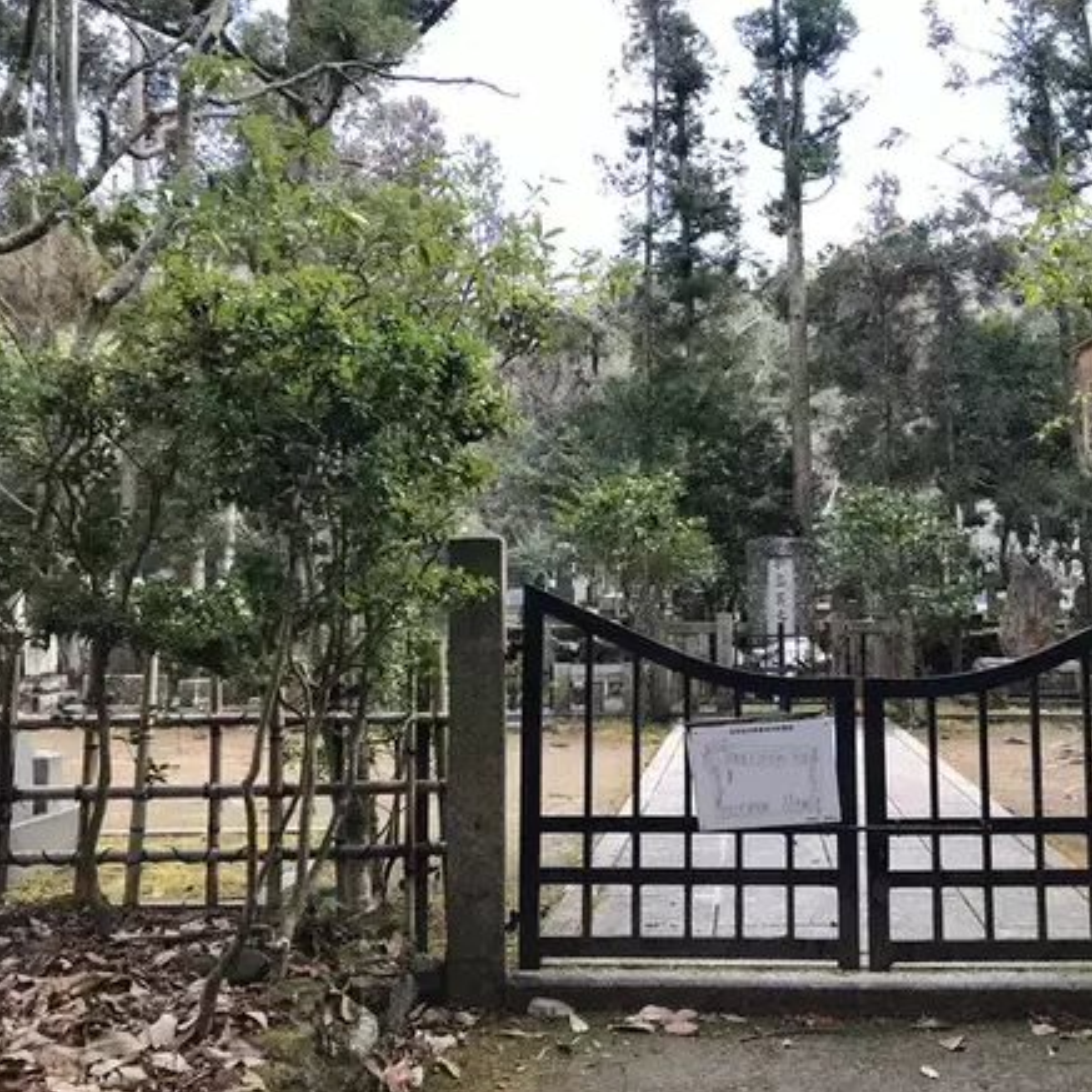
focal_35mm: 34
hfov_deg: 48.0
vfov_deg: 48.4
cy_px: 557
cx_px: 690
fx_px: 1213
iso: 20
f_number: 1.8
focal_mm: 3.99
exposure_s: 1/120
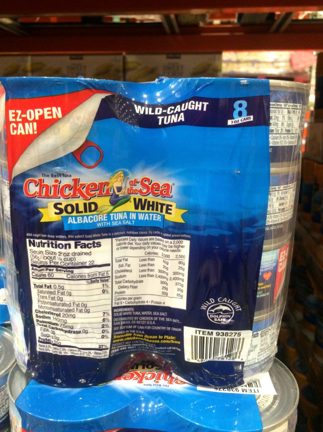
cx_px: 158
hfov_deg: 46.8
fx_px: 373
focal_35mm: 30
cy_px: 217
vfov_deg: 60.0
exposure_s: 1/33
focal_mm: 4.15
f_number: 2.2
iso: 200
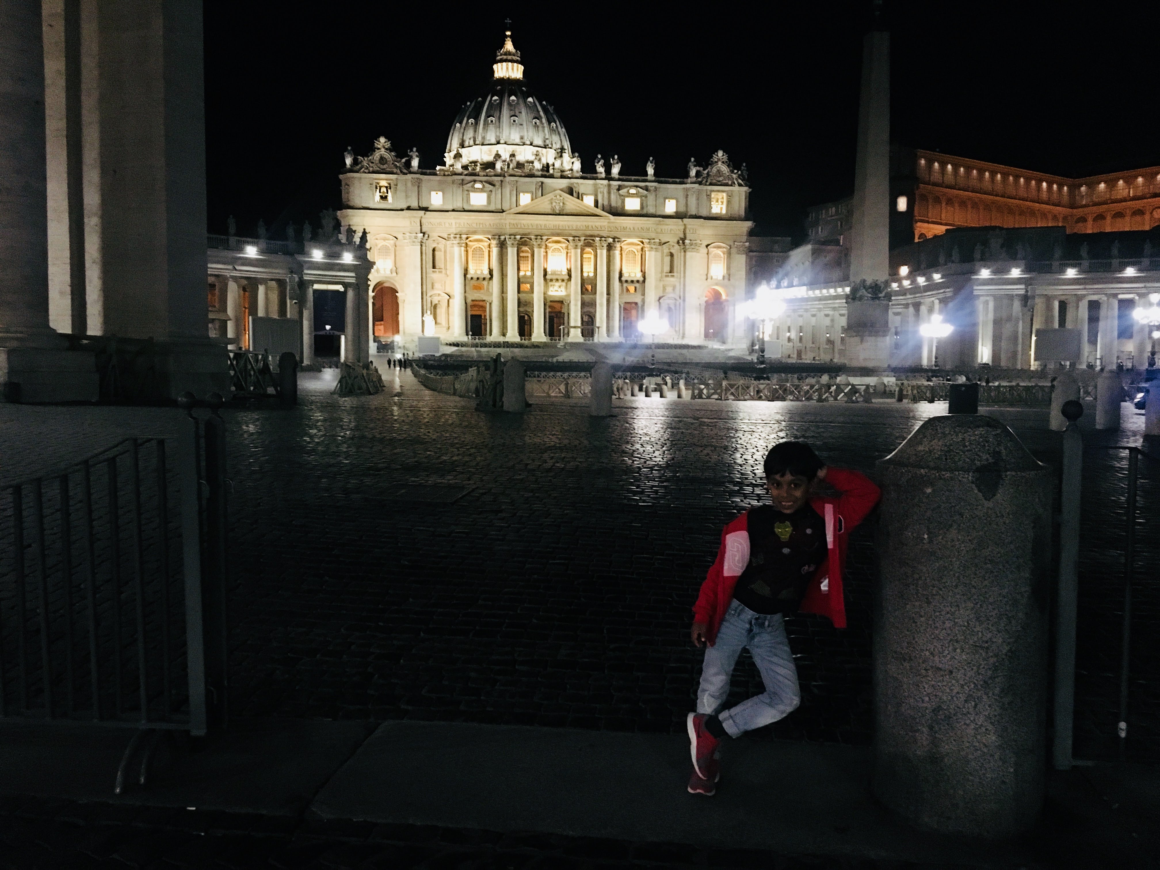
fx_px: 972
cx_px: 580
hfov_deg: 61.7
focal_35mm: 29
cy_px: 435
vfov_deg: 48.2
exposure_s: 1/17
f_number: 2.2
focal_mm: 4.15
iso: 640
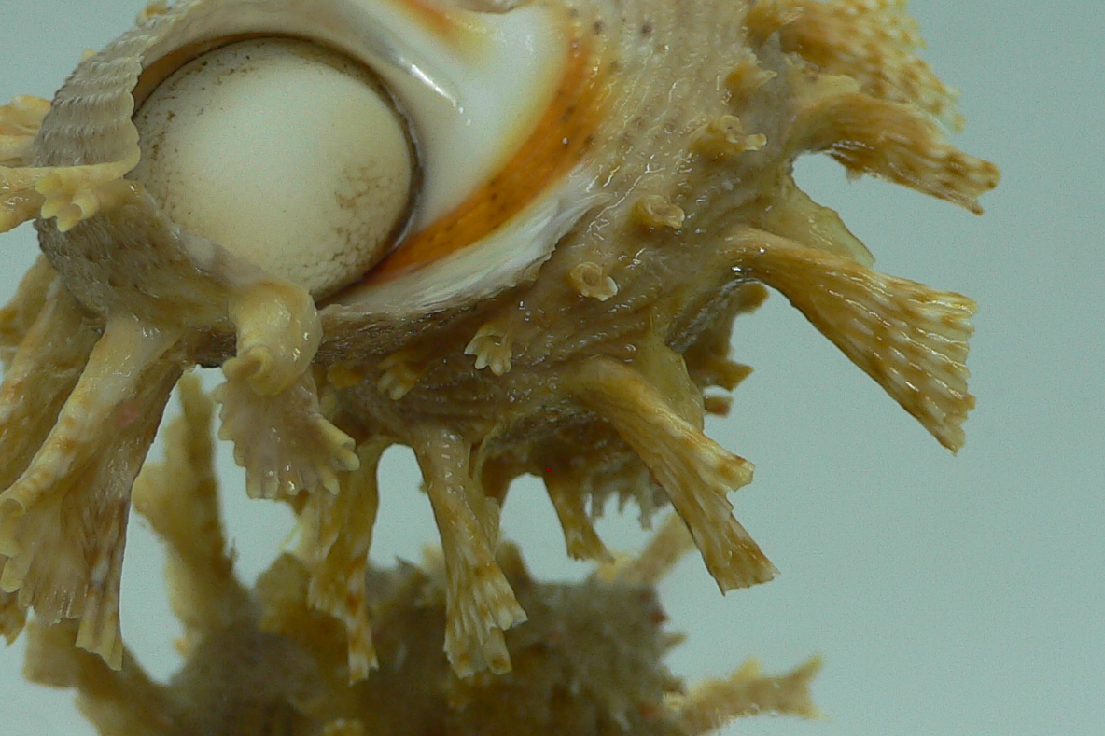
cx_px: 443
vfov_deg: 21.9
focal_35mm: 62
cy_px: 331
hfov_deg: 32.3
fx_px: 1903
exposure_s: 1/60
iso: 80
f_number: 2.8
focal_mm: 4.6
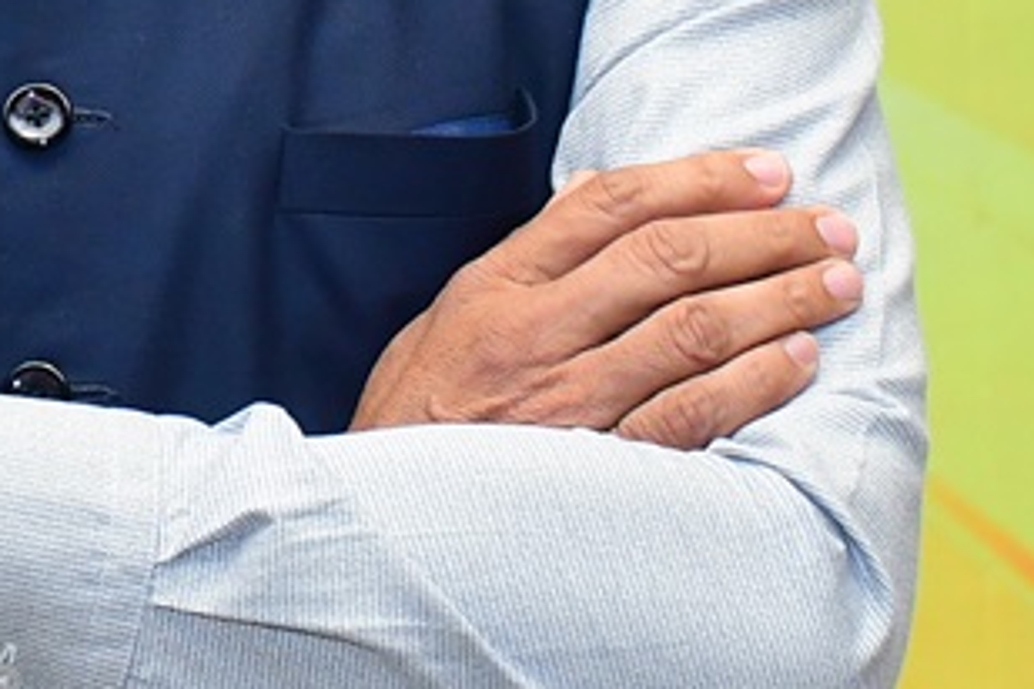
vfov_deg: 4.3
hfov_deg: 6.4
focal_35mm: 320
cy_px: -263
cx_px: -181
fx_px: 9190
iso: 1000
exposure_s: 1/125
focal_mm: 42
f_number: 5.6
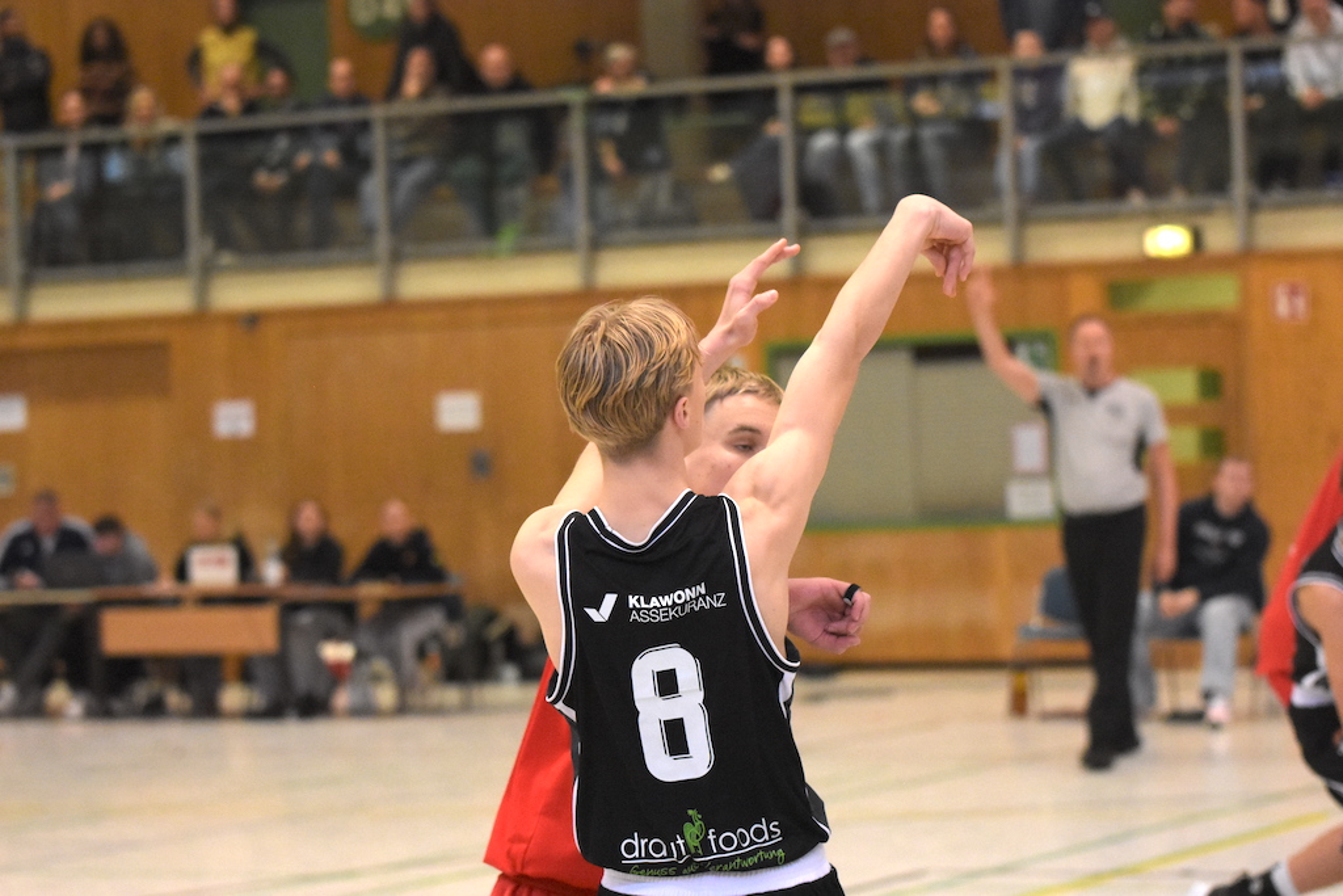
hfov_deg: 17.1
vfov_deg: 11.4
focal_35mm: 120
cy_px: 448
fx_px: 4477
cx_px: 672
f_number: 2.8
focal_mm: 80
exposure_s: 1/1000
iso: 4000
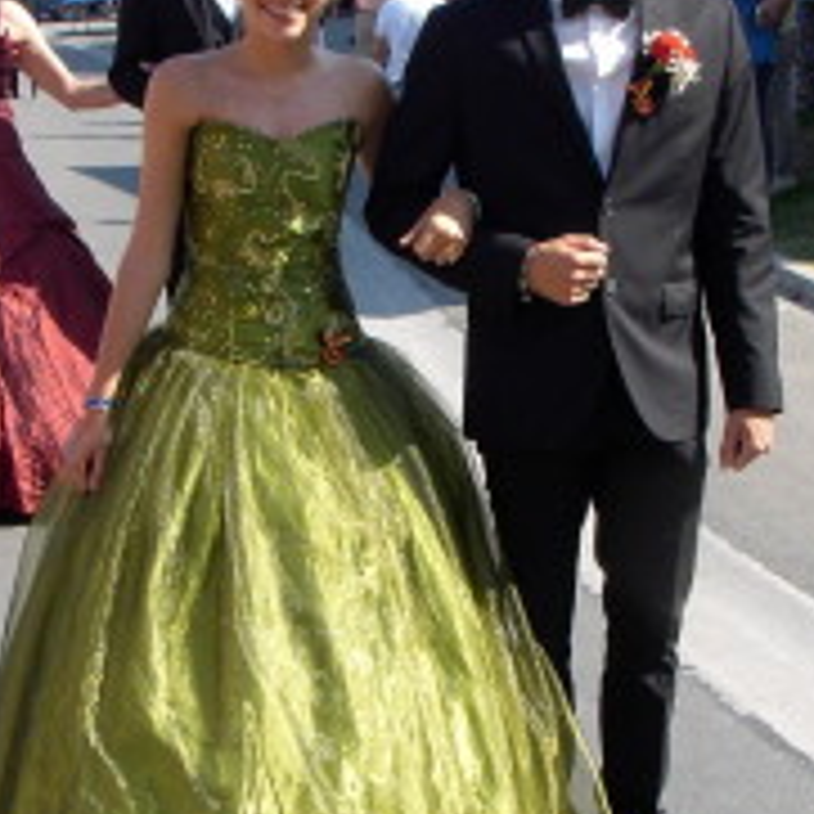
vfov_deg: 15.2
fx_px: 3059
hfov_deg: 15.2
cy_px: 396
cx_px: 373
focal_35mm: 115
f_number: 4.5
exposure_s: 1/200
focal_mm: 7.5
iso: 70
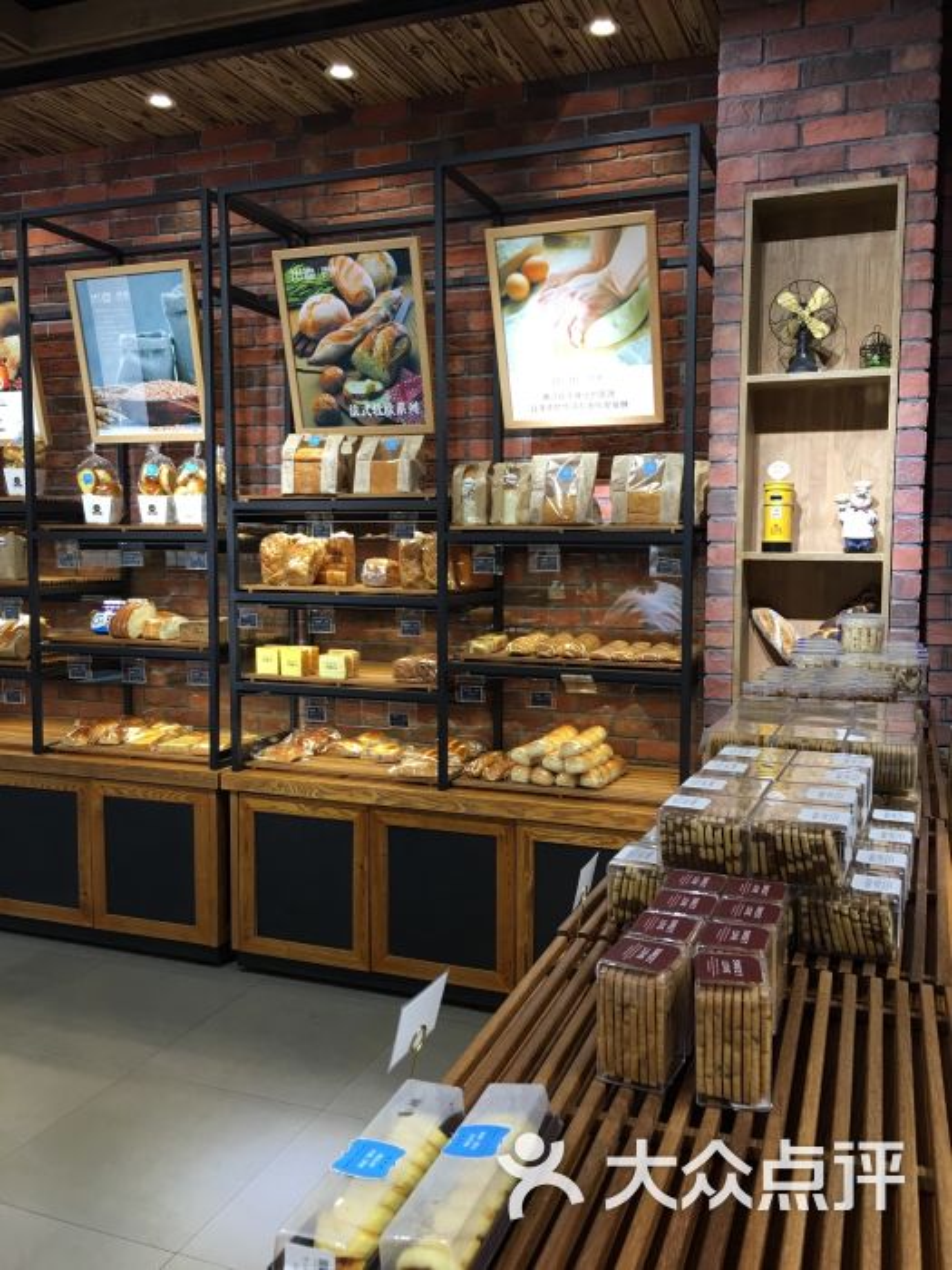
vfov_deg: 61.7
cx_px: 476
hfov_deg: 48.2
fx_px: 1063
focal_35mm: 29
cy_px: 635
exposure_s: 1/33
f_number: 2.2
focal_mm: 4.15
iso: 40
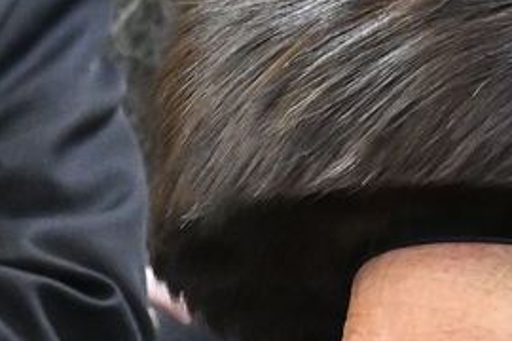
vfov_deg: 4.3
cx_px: 19
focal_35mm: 321
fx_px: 4565
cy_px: 467
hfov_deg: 6.4
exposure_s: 1/125
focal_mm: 62
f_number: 5.6
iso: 4000
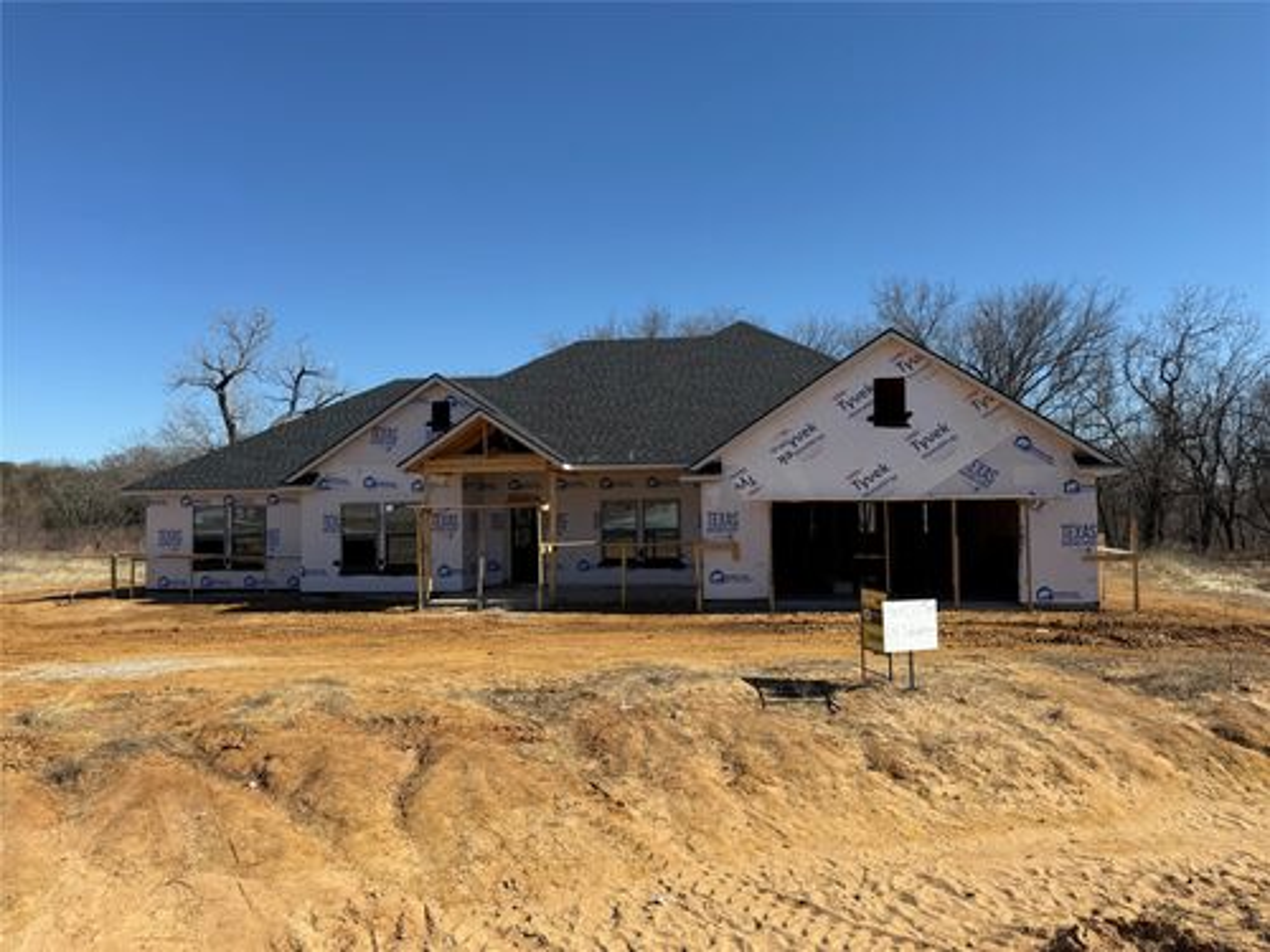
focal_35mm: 24
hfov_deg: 71.6
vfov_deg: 56.8
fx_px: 881
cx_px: 635
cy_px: 476
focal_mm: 6.76
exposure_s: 1/5319
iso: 80
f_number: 1.78
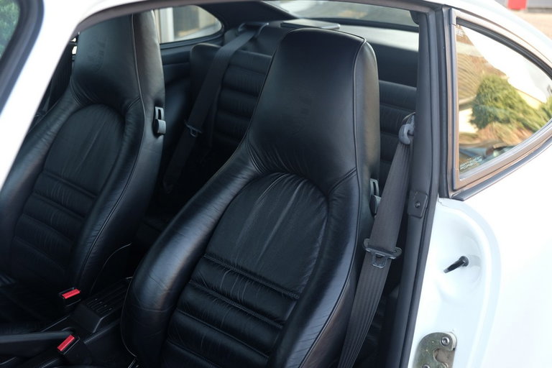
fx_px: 690
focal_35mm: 45
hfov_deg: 43.6
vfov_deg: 29.9
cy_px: 184
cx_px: 276
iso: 400
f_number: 3.6
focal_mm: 30.2
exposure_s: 1/60
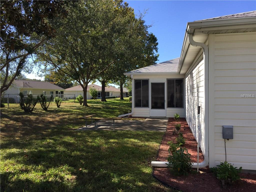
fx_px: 214
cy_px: 96
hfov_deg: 61.7
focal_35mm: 29
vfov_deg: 48.2
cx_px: 128
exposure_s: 1/1014
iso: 32
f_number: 2.2
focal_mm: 4.15
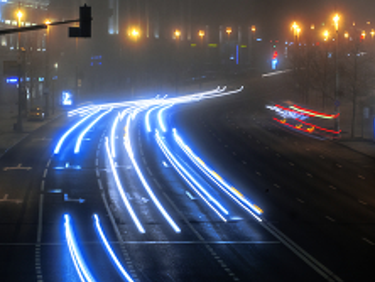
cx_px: 177
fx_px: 1366
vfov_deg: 11.8
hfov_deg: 15.6
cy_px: 114
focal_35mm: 126
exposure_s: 4
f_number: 22
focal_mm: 40
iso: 200
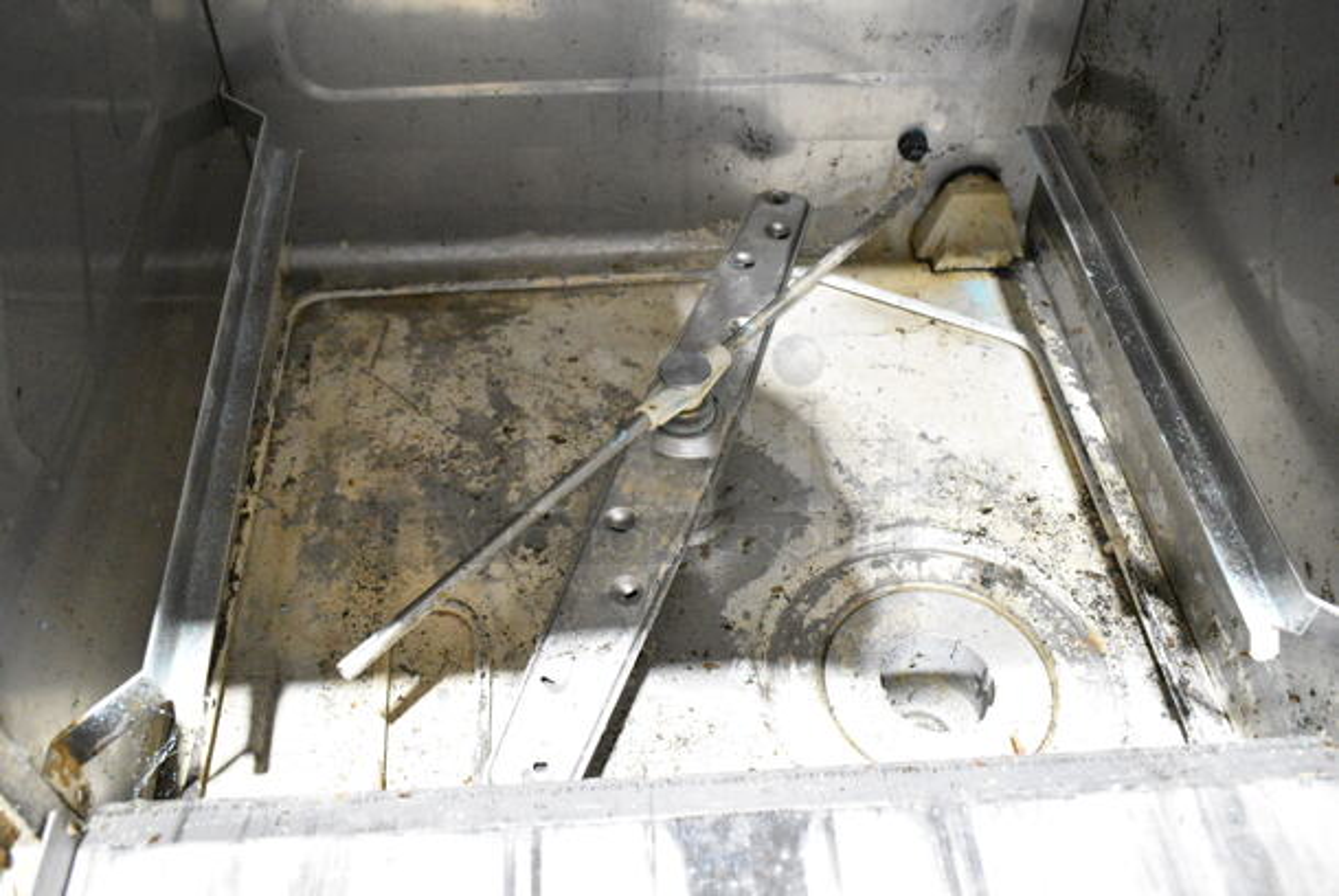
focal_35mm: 33
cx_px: 670
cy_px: 448
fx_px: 1229
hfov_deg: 57.2
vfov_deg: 40.1
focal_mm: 22
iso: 6400
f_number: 5
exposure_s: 1/60
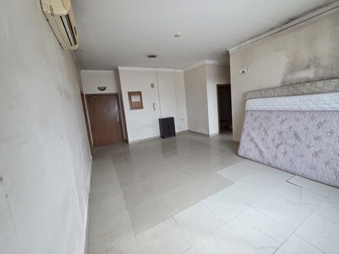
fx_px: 137
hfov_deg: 101.9
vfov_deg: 85.6
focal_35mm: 14
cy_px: 120
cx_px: 179
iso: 200
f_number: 1.9
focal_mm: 2.2
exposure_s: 1/50
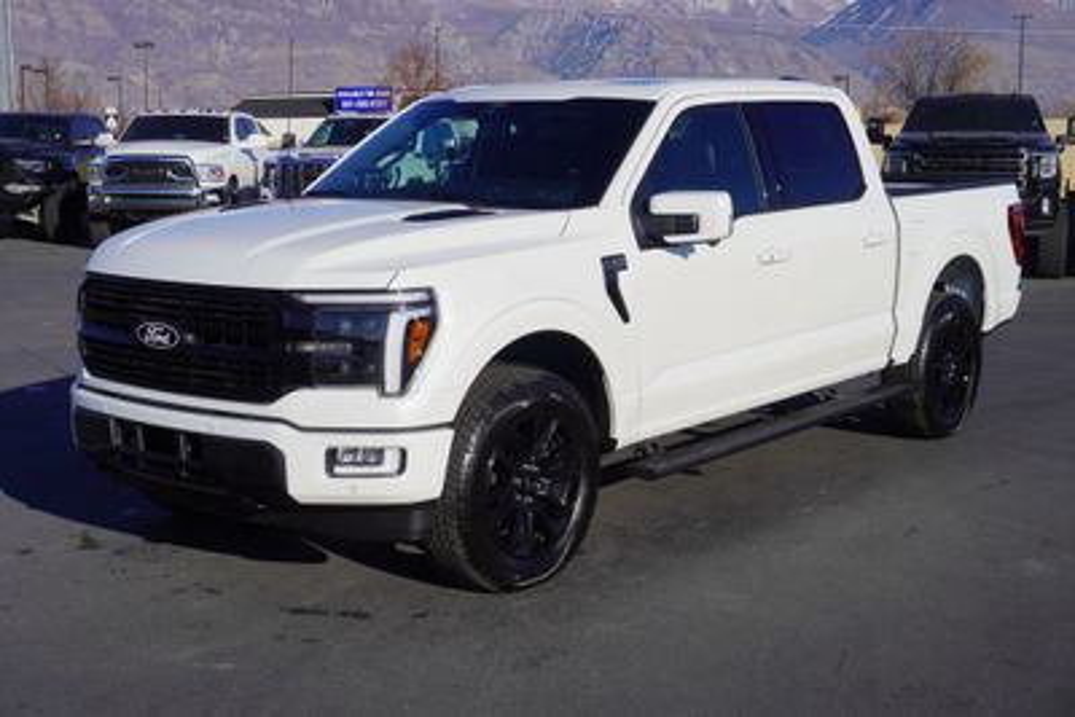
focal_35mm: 48
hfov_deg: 41.1
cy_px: 358
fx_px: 1434
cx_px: 538
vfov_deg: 28.1
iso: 100
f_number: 11
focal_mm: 32
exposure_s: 1/320
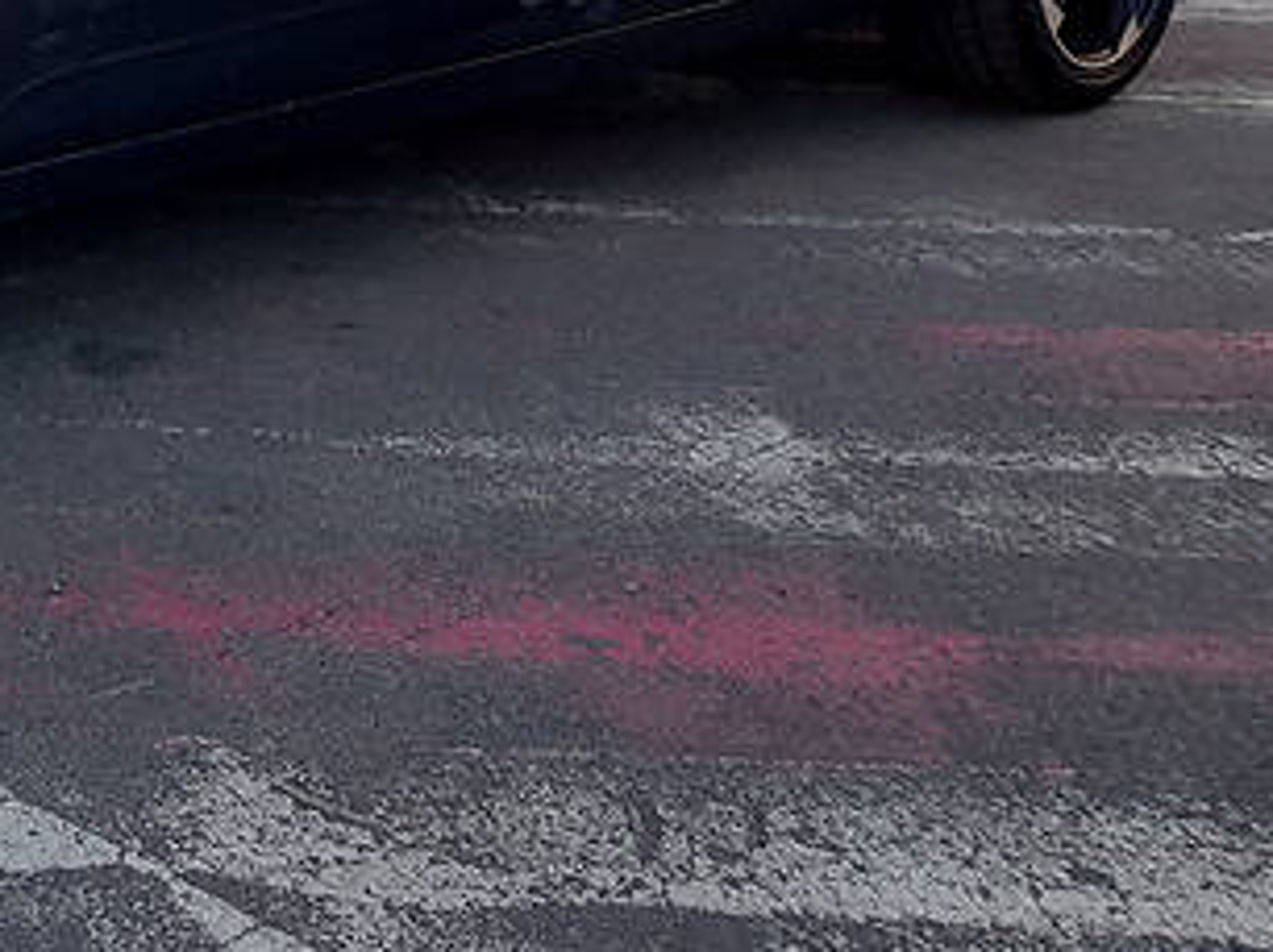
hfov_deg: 25.7
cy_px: -187
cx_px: -245
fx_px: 2499
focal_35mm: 68
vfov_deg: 20.2
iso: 40
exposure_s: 1/618
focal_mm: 4.2
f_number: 1.7
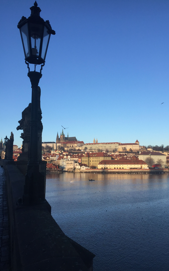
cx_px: 99
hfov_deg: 40.5
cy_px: 135
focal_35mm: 31
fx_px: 228
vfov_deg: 61.2
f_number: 2.2
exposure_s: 1/989
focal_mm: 4.15
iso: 32
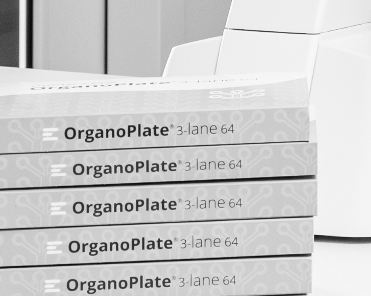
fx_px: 2646
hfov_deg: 7.7
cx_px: 733
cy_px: -383
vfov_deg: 6.2
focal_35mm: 241
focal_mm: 40
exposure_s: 1/60
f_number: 10
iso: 160
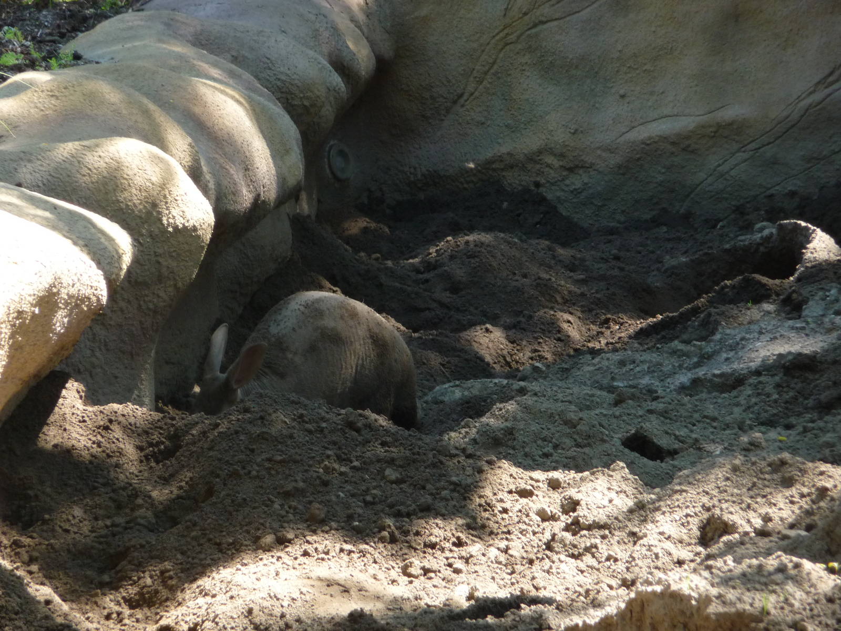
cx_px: 420
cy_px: 316
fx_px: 6803
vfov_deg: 5.3
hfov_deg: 7.1
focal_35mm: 280
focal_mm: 47
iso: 200
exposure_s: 1/125
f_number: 4.9
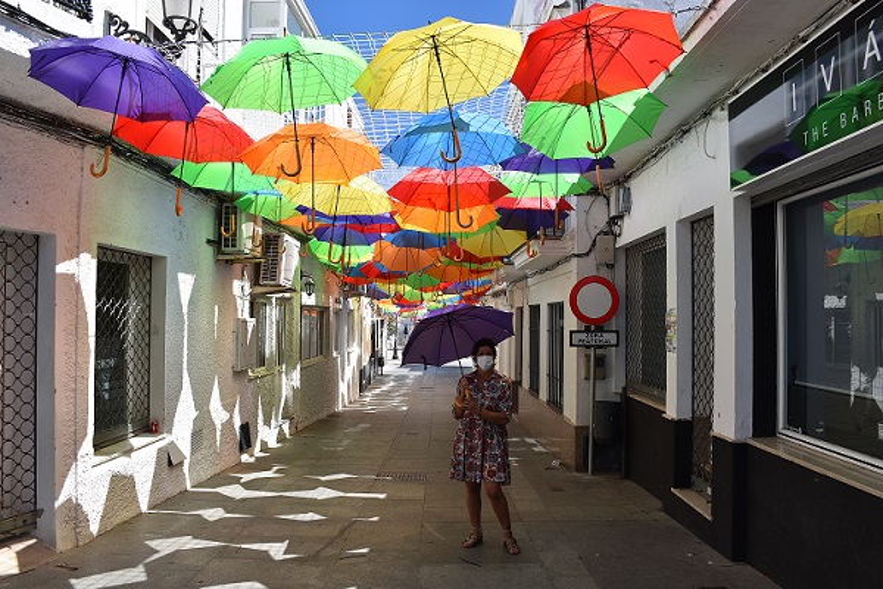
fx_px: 662
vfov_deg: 47.9
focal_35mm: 27
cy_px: 294
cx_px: 442
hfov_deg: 67.4
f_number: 8
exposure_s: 1/250
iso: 100
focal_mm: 18
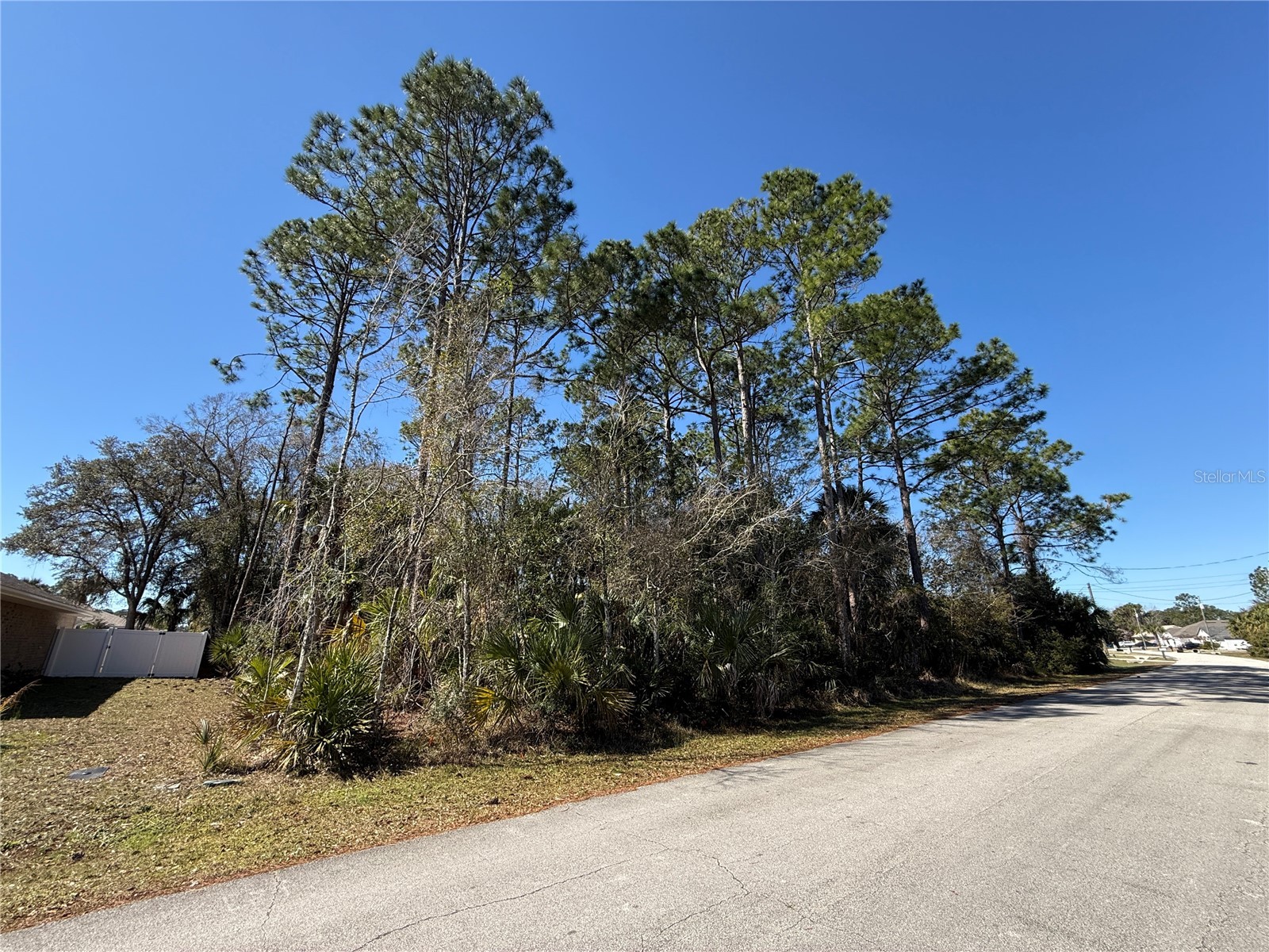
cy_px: 476
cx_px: 634
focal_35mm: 14
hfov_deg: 102.1
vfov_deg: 85.7
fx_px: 513
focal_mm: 2.22
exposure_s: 1/664
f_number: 2.2
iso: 50
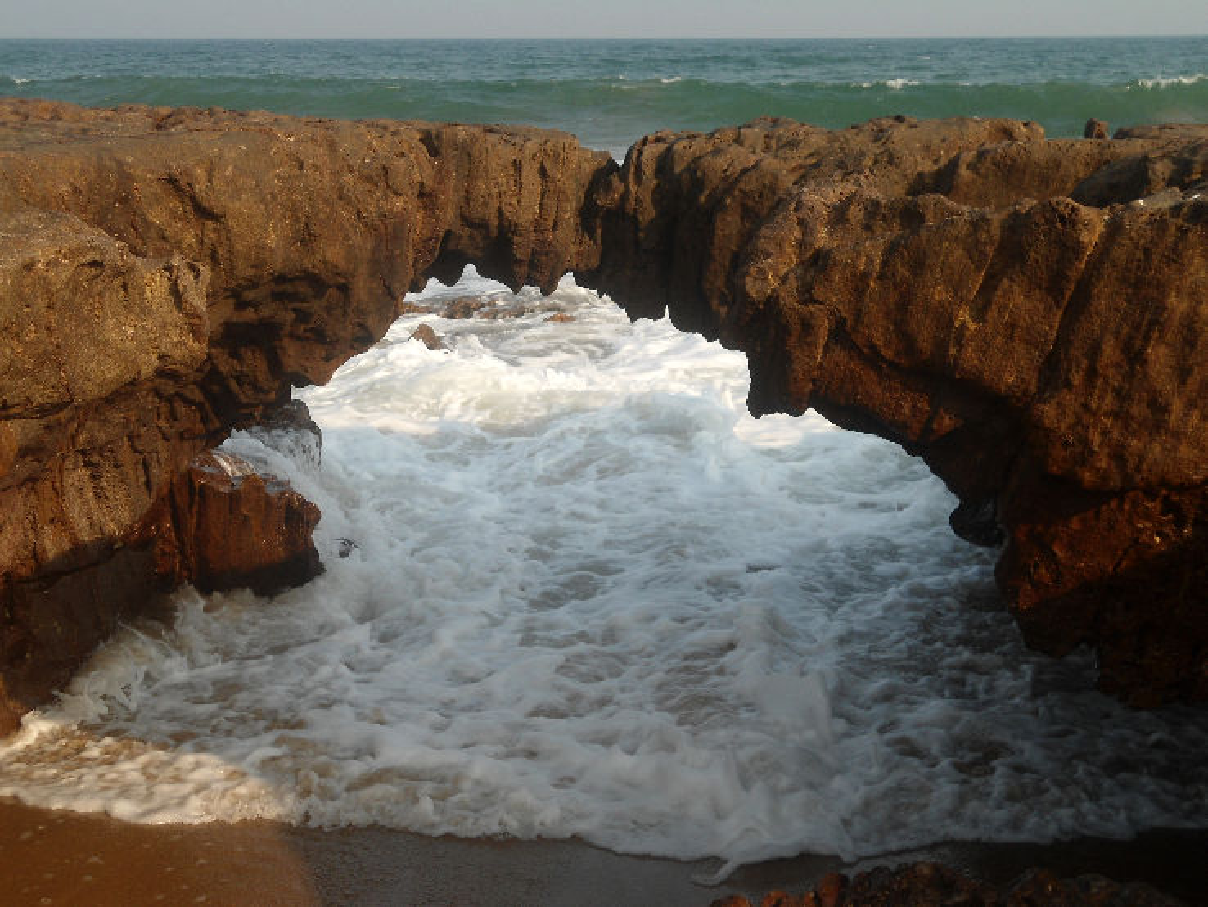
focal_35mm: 53
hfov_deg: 36.2
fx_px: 1850
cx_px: 604
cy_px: 454
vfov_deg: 27.5
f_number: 3.9
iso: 80
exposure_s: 1/500
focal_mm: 9.5
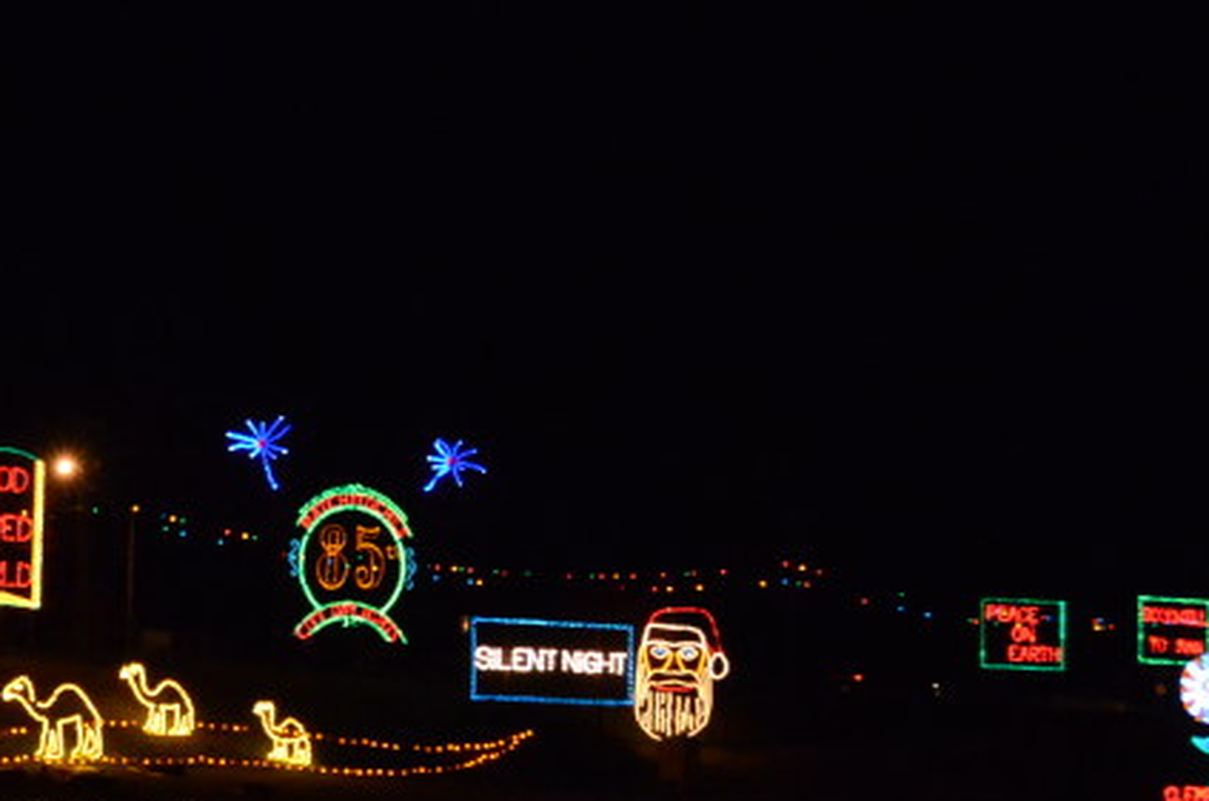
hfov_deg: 22.4
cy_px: 507
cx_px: -48
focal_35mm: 87
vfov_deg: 15.6
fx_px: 2916
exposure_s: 1/60
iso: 4000
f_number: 5
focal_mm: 24
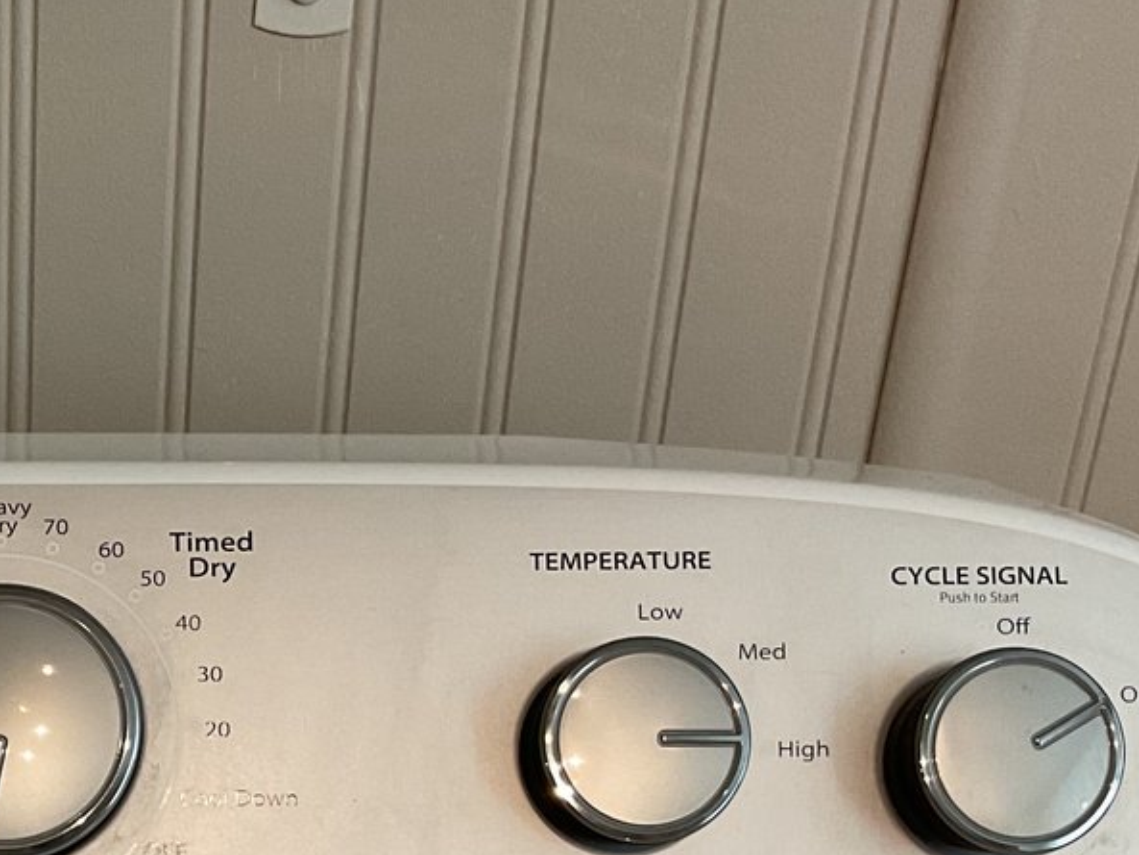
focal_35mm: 74
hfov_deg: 24.9
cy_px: 977
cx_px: -45
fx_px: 2435
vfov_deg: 19.0
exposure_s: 1/60
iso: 80
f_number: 1.8
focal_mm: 3
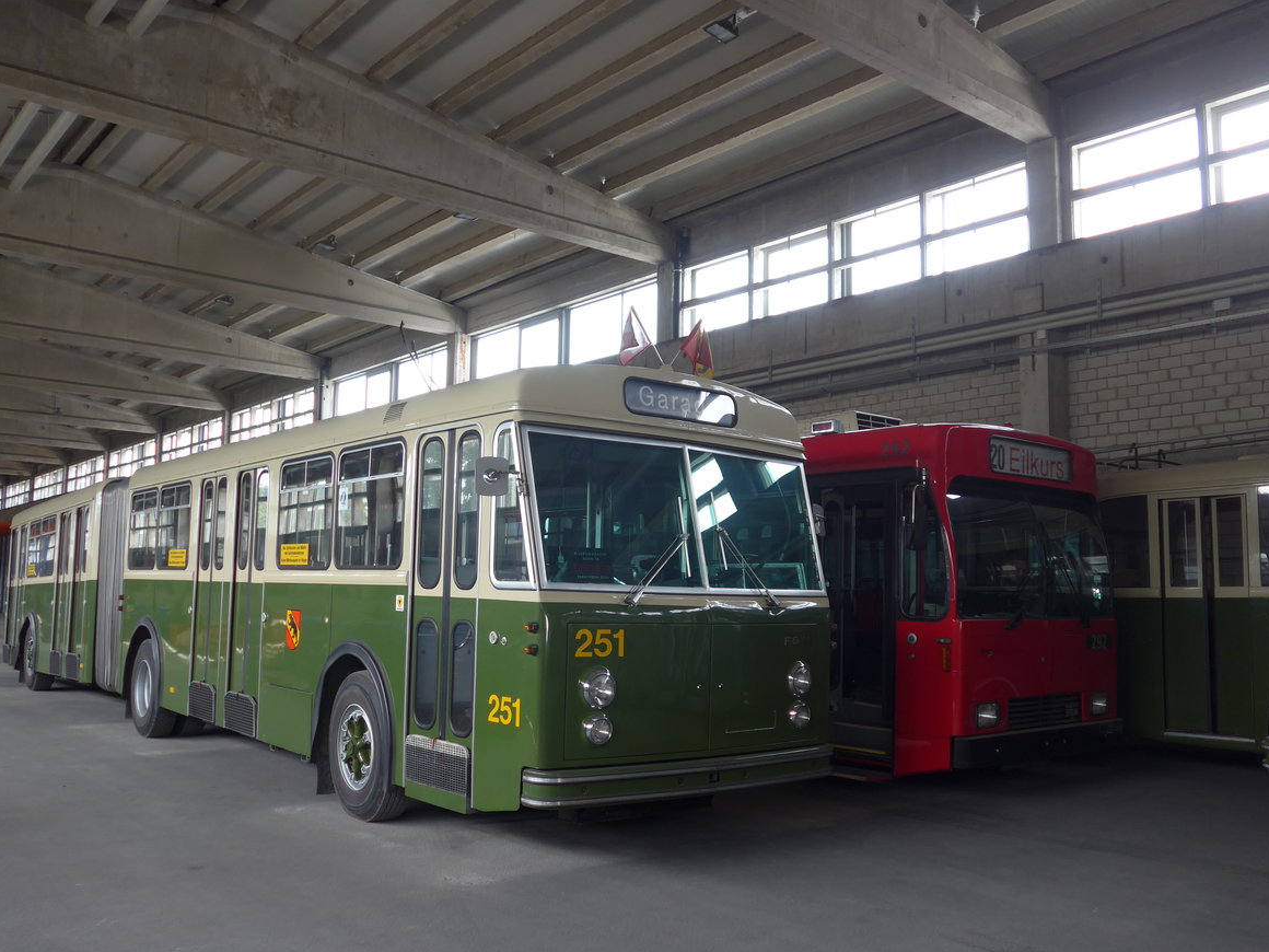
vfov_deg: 46.8
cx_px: 636
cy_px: 491
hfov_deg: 60.0
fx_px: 1100
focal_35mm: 30
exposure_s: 1/80
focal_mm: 6
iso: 80
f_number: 2
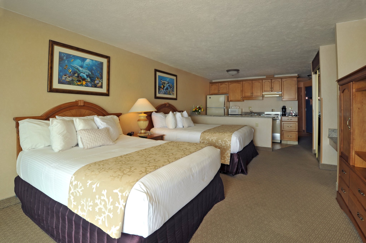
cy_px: 122
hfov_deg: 96.8
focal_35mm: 16
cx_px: 183
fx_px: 163
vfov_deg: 73.7
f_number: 16
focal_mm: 16
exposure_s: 1/4
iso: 200
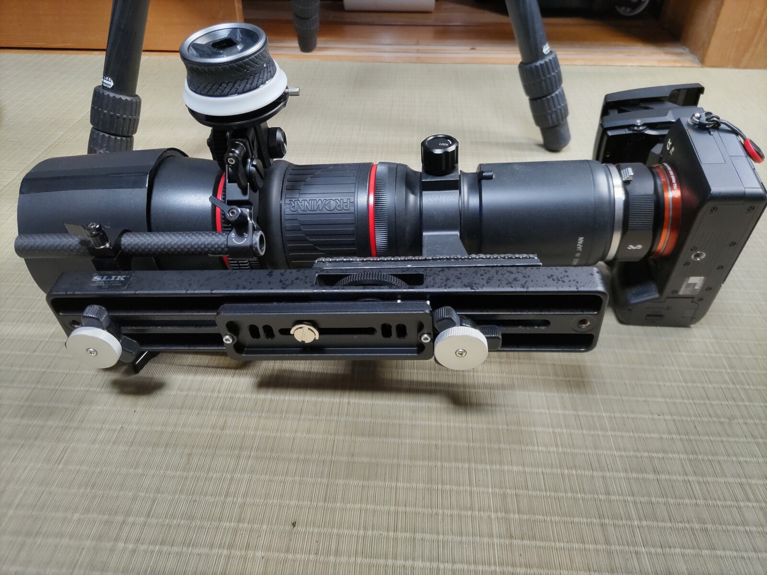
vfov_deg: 53.1
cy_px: 288
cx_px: 384
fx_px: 576
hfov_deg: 67.3
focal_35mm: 26
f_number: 1.79
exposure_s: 1/33
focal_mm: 4.8
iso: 886
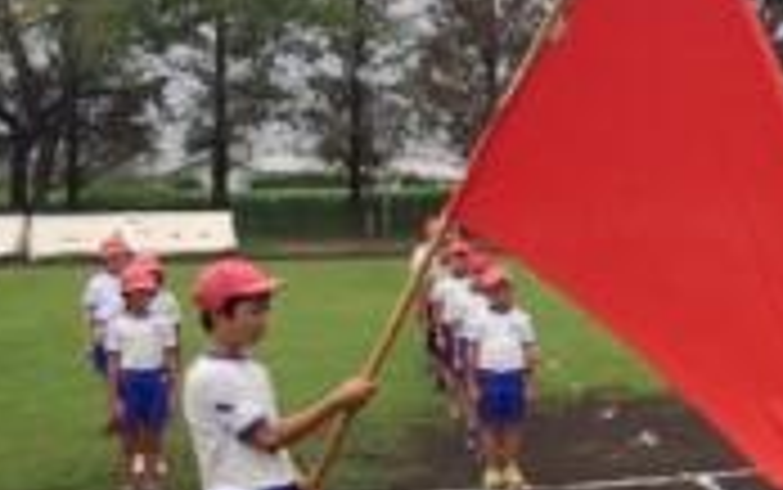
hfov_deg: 23.6
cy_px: 274
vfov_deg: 16.5
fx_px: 1687
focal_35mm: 79
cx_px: 972
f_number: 2.2
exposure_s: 1/1980
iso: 32
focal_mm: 4.15
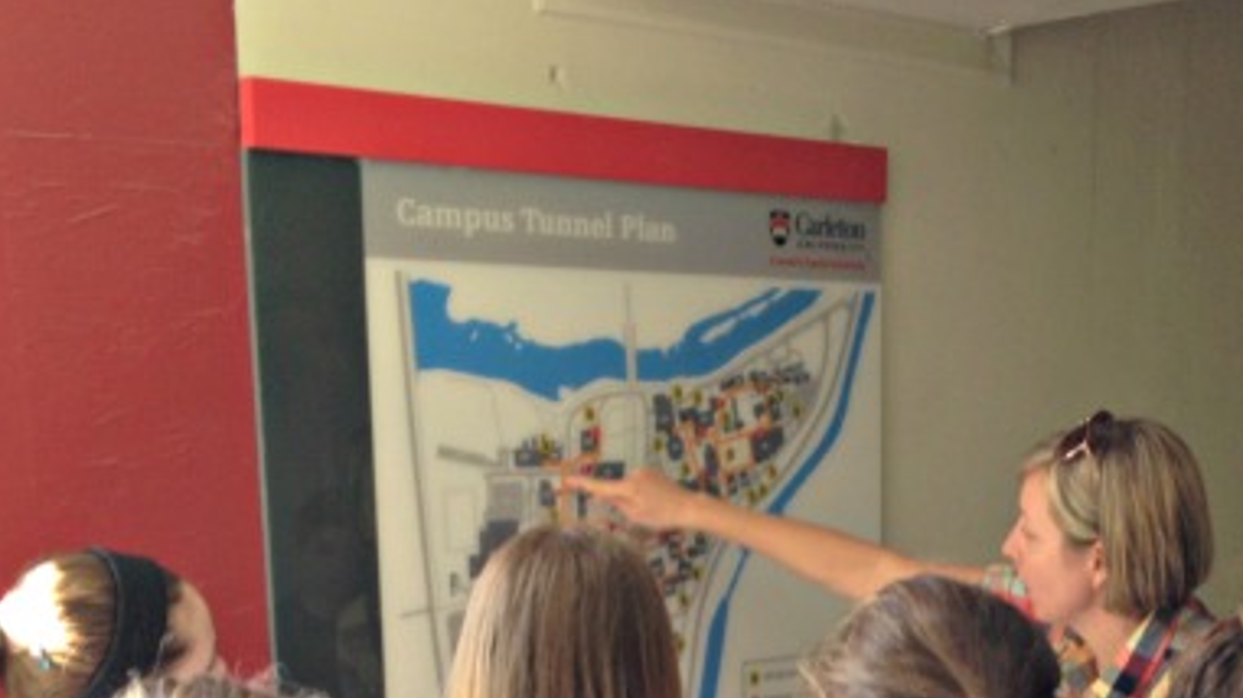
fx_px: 2306
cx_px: 763
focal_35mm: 70
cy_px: 840
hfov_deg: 30.1
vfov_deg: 16.5
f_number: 2.4
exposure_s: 1/20
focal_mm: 4.28
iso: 50
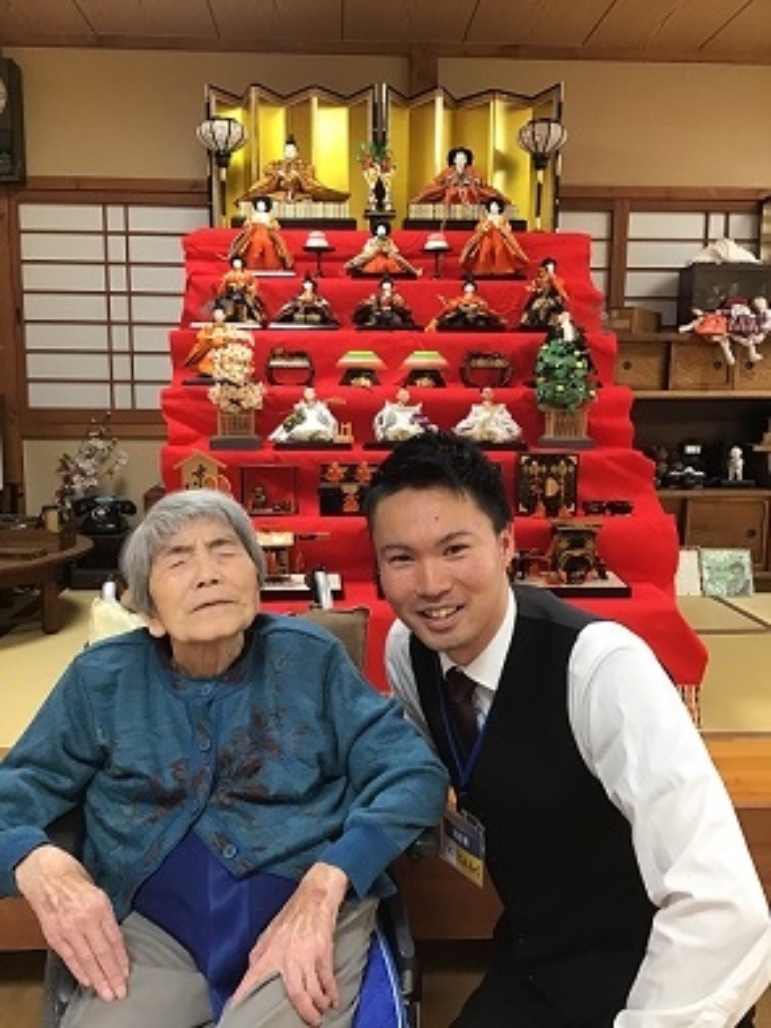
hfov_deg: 45.4
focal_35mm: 31
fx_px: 921
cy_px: 514
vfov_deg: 58.4
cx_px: 386
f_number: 2.4
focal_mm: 3.3
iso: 50
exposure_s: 1/30
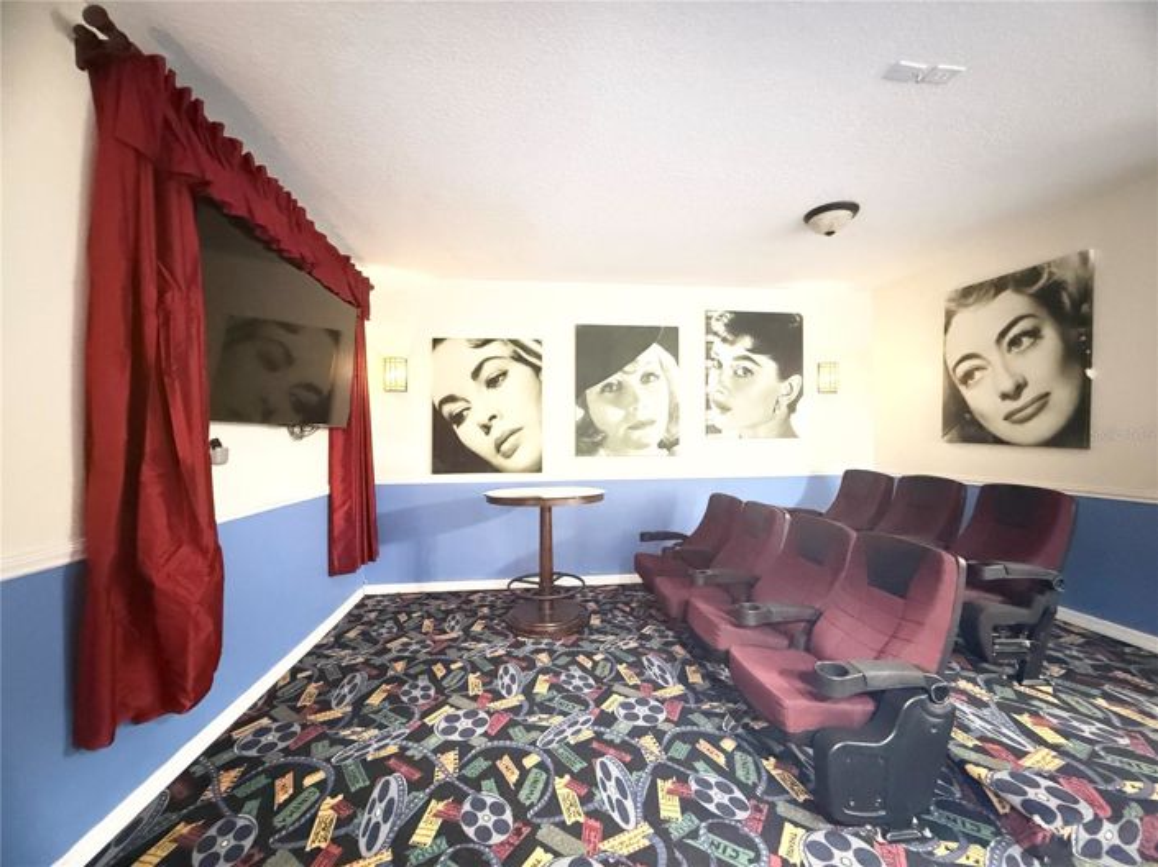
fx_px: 468
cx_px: 579
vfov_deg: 85.6
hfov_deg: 102.1
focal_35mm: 14
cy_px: 434
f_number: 2.2
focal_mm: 2.22
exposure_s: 1/15
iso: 3200
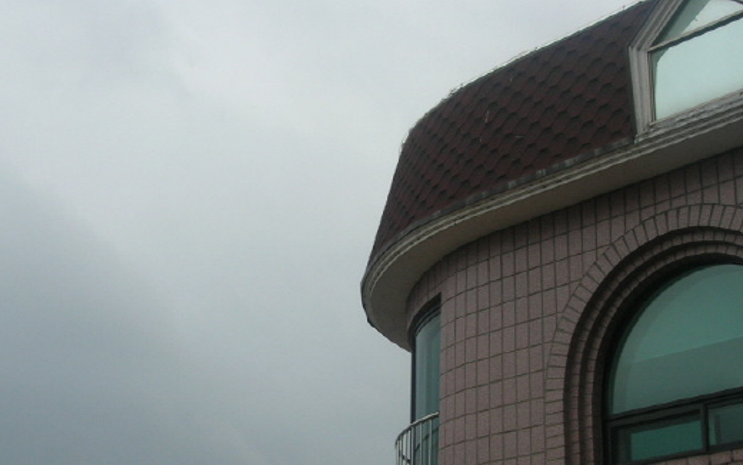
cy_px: 373
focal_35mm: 62
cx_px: 347
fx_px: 1255
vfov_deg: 20.7
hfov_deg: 33.0
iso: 64
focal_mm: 7.8
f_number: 4.8
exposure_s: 1/294
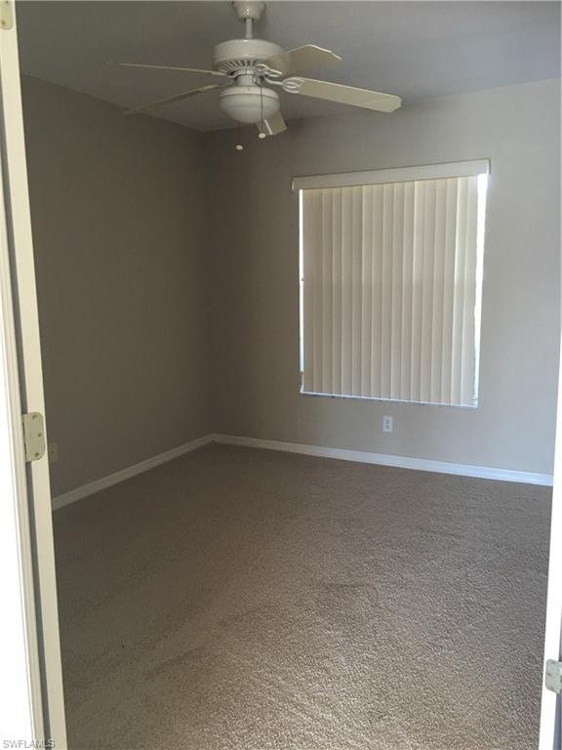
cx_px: 281
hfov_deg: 48.2
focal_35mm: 29
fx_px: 628
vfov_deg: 61.7
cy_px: 375
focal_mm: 4.15
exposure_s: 1/15
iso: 40
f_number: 2.2
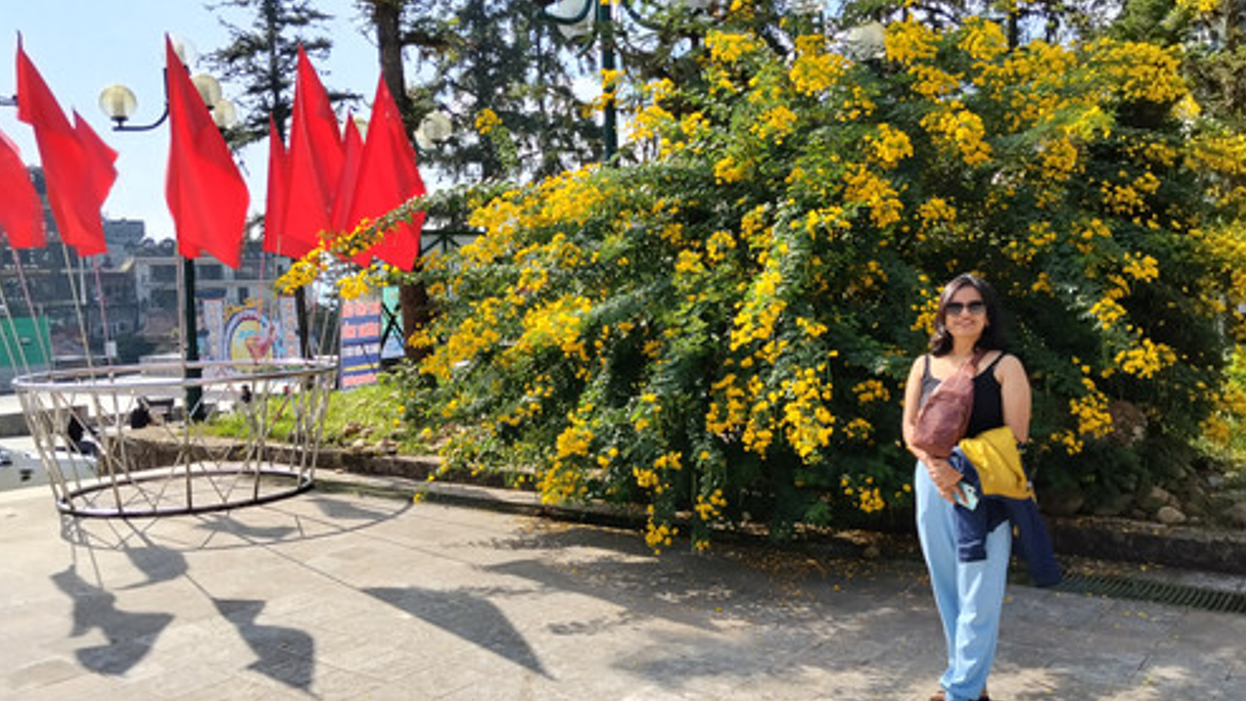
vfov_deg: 36.7
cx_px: 618
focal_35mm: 32
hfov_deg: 61.0
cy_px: 359
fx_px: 1057
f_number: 1.8
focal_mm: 4.22
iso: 50
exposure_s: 1/1173
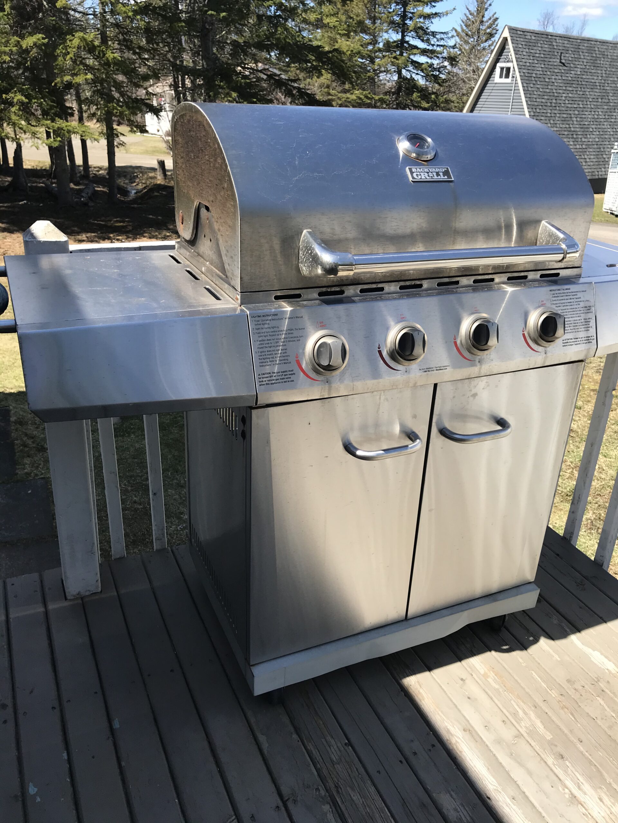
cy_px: 412
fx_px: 667
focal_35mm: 28
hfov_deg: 49.7
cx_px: 309
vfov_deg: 63.4
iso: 20
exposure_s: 1/1053
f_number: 1.8
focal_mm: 3.99
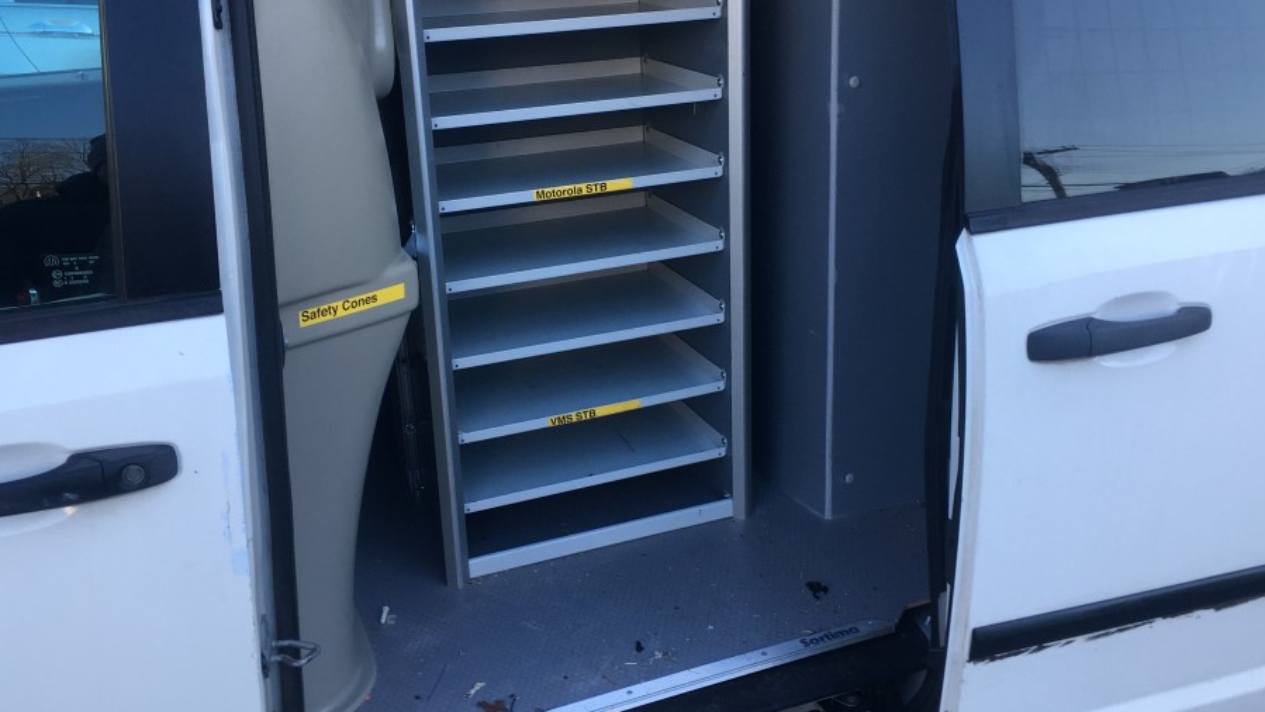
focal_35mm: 36
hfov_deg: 55.3
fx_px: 1208
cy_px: 300
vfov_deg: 32.8
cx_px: 650
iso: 25
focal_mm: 4.15
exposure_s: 1/121
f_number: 2.2
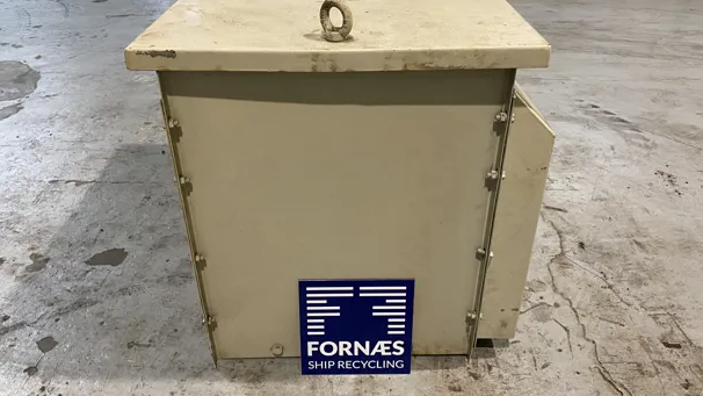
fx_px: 541
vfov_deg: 40.1
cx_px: 348
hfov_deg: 66.1
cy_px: 171
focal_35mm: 29
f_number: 1.8
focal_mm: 4.25
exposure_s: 1/50
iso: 200
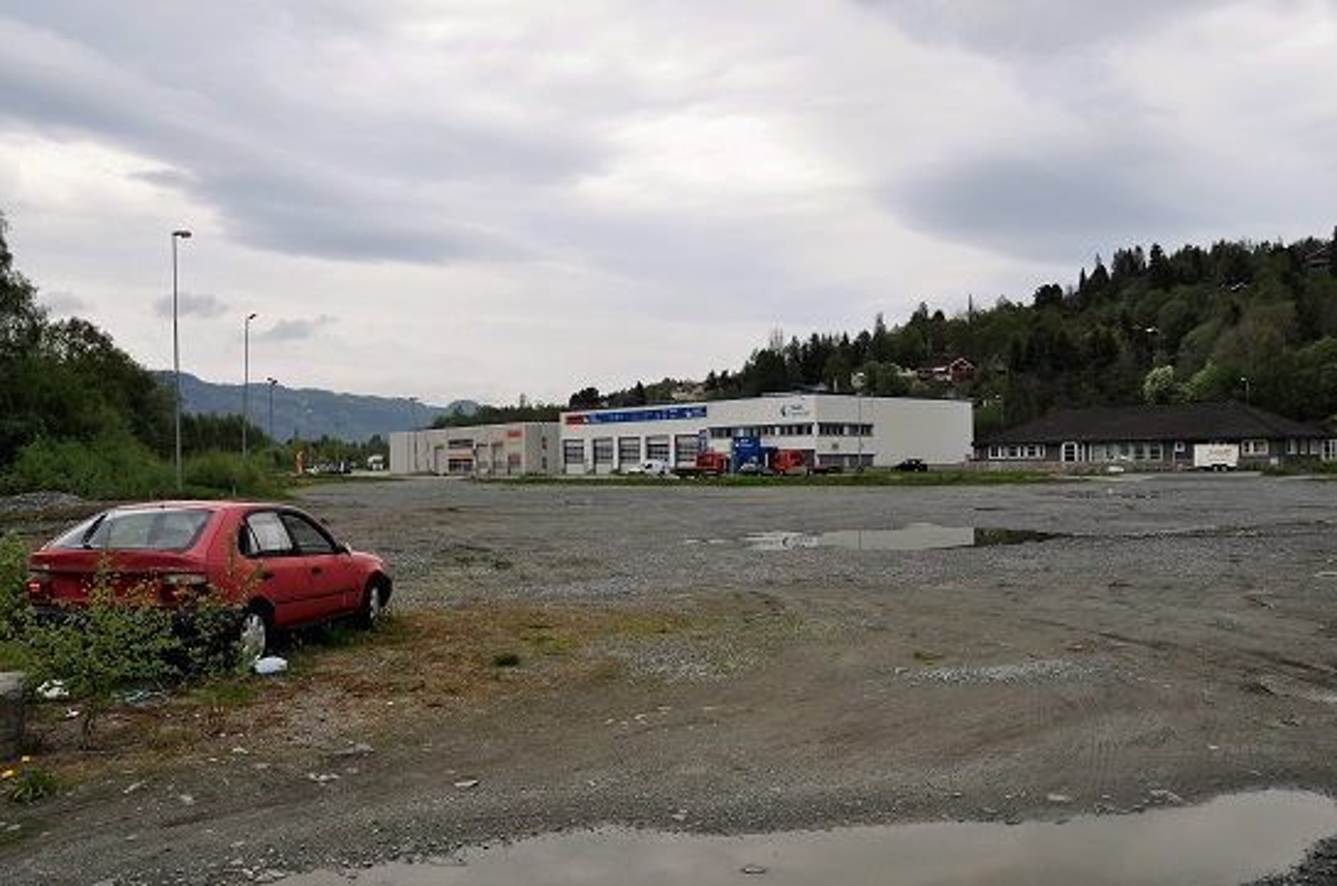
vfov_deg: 39.8
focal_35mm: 33
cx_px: 668
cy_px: 443
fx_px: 1223
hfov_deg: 57.3
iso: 200
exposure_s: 1/200
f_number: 8
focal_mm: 22
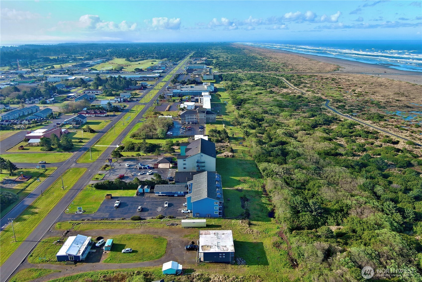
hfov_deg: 63.7
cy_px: 141
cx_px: 211
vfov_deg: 45.0
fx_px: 340
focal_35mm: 29
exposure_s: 1/737
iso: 100
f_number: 2.8
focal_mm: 10.57
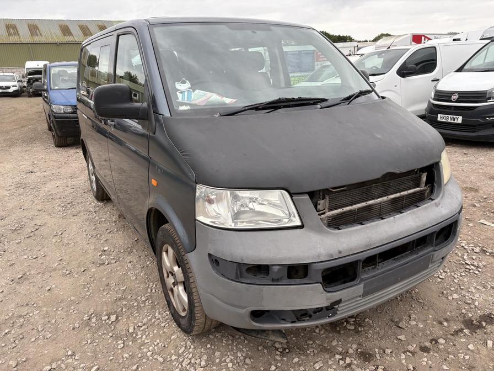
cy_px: 186
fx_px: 371
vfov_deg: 53.1
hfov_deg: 67.3
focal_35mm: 26
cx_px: 247
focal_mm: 5.96
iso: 50
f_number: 1.6
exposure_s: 1/397
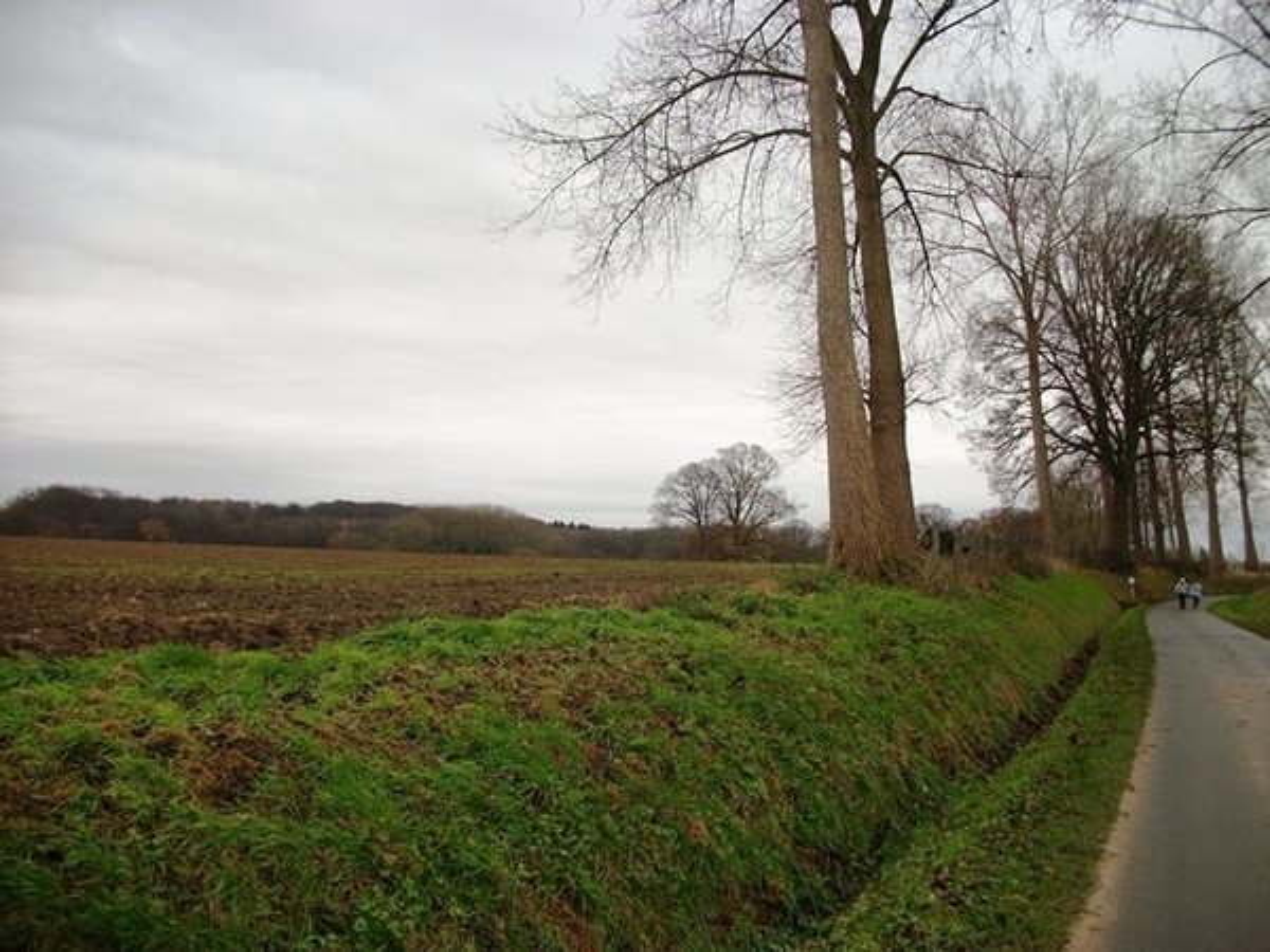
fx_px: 1174
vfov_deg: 44.2
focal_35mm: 32
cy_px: 476
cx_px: 635
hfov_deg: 56.8
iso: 80
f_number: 2.9
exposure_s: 1/160
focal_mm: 5.7
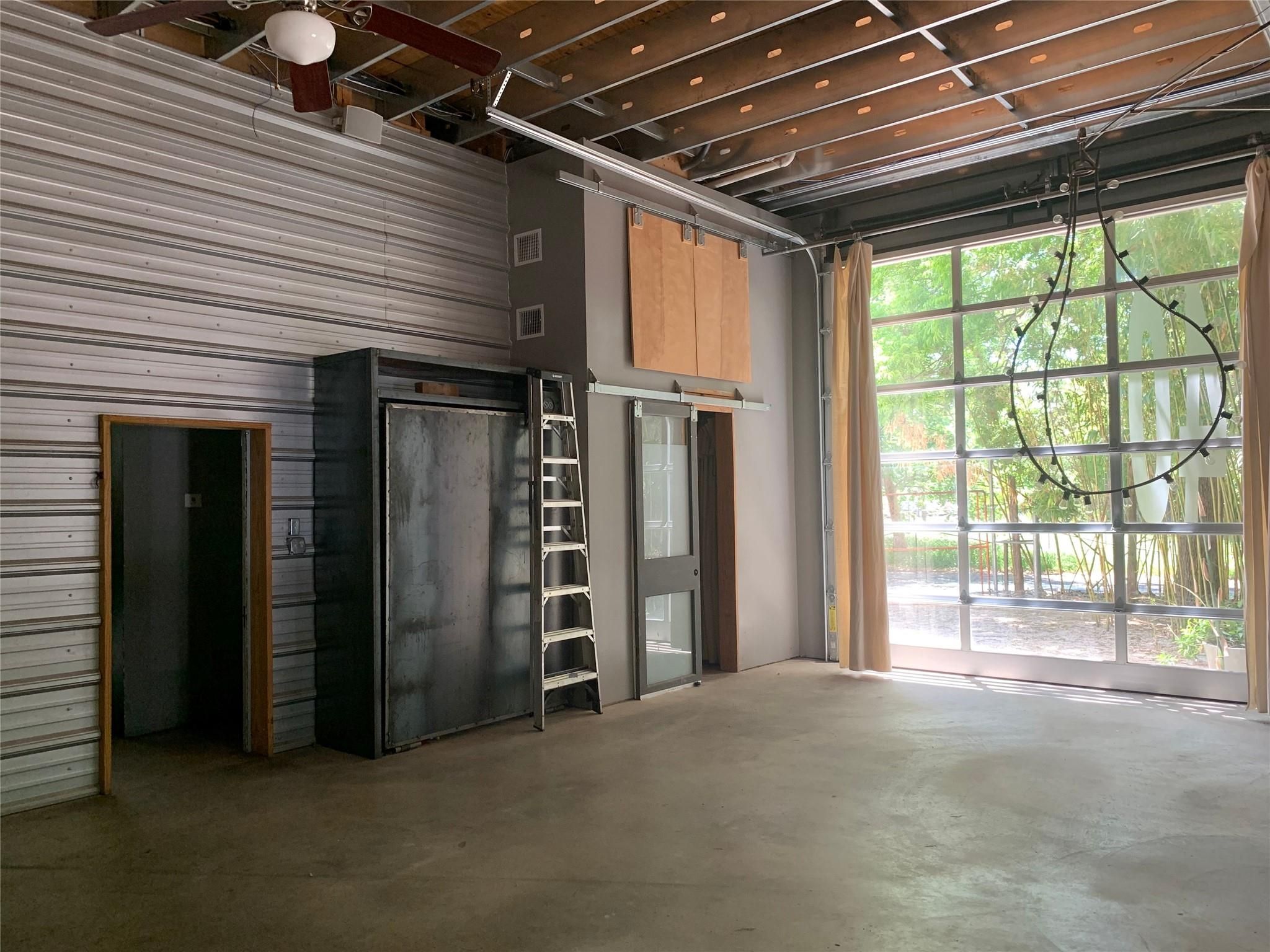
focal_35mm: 26
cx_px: 635
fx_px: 954
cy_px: 476
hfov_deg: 67.3
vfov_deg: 53.1
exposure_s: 1/74
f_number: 1.8
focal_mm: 4.25
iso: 100
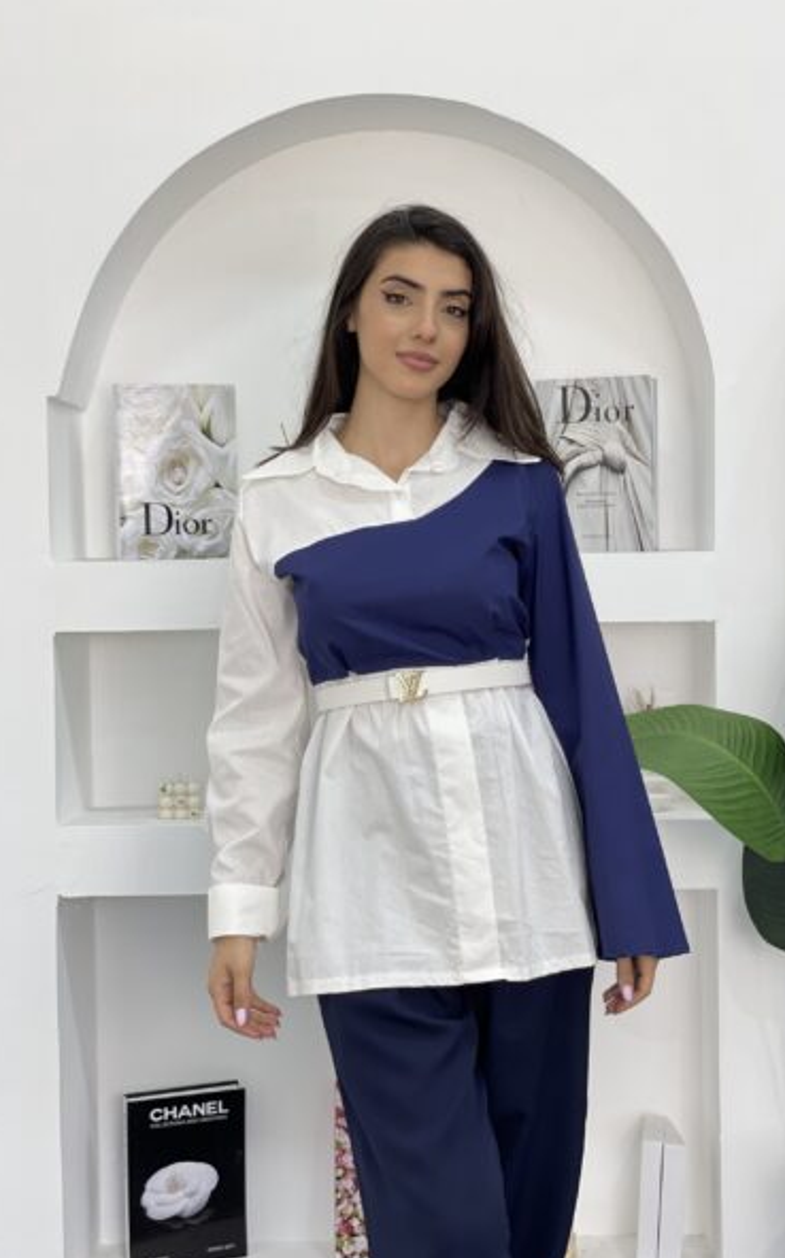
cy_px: 628
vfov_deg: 36.3
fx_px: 1918
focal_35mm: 56
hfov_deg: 23.1
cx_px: 466
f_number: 2
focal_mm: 6
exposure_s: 1/100
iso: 40
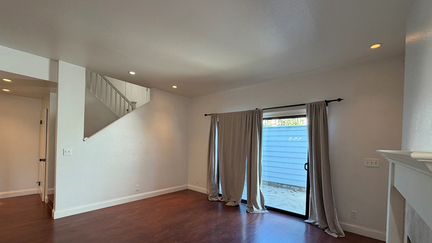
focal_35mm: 16
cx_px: 206
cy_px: 145
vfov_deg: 66.5
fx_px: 183
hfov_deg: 99.3
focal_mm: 2.22
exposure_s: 1/60
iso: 200
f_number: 2.2
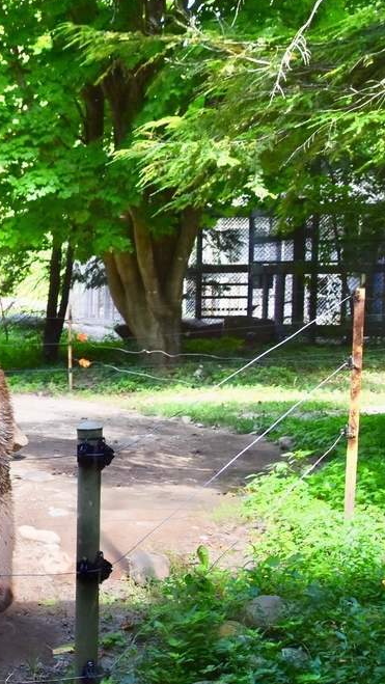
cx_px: -220
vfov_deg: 33.2
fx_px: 1143
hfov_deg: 17.0
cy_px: 401
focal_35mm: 63
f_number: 6.3
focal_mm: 22
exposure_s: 1/160
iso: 400
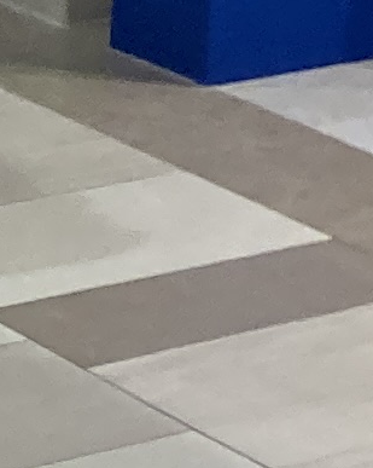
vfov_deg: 6.3
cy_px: -872
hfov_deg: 4.3
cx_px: 2219
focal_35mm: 285
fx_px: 3937
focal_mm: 3.99
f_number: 1.8
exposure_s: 1/120
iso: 80
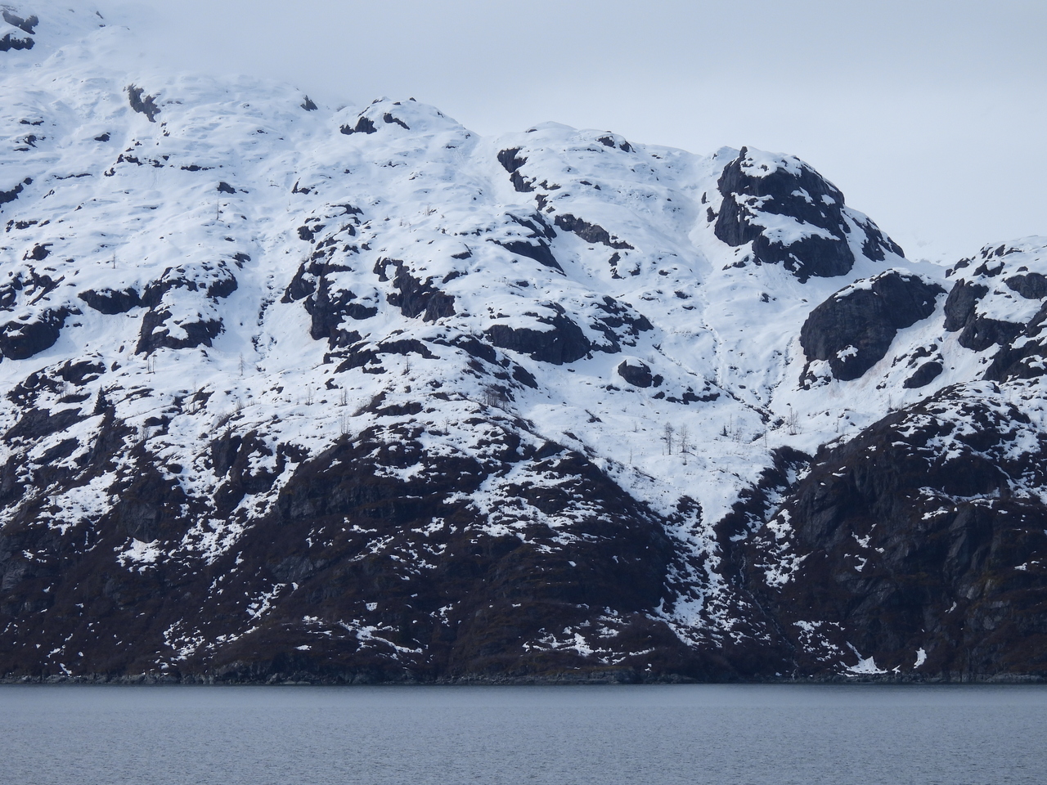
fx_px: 7259
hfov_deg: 8.2
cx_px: 524
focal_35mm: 240
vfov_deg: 6.2
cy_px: 392
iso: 100
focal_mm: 42.8
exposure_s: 1/1600
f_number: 4.5
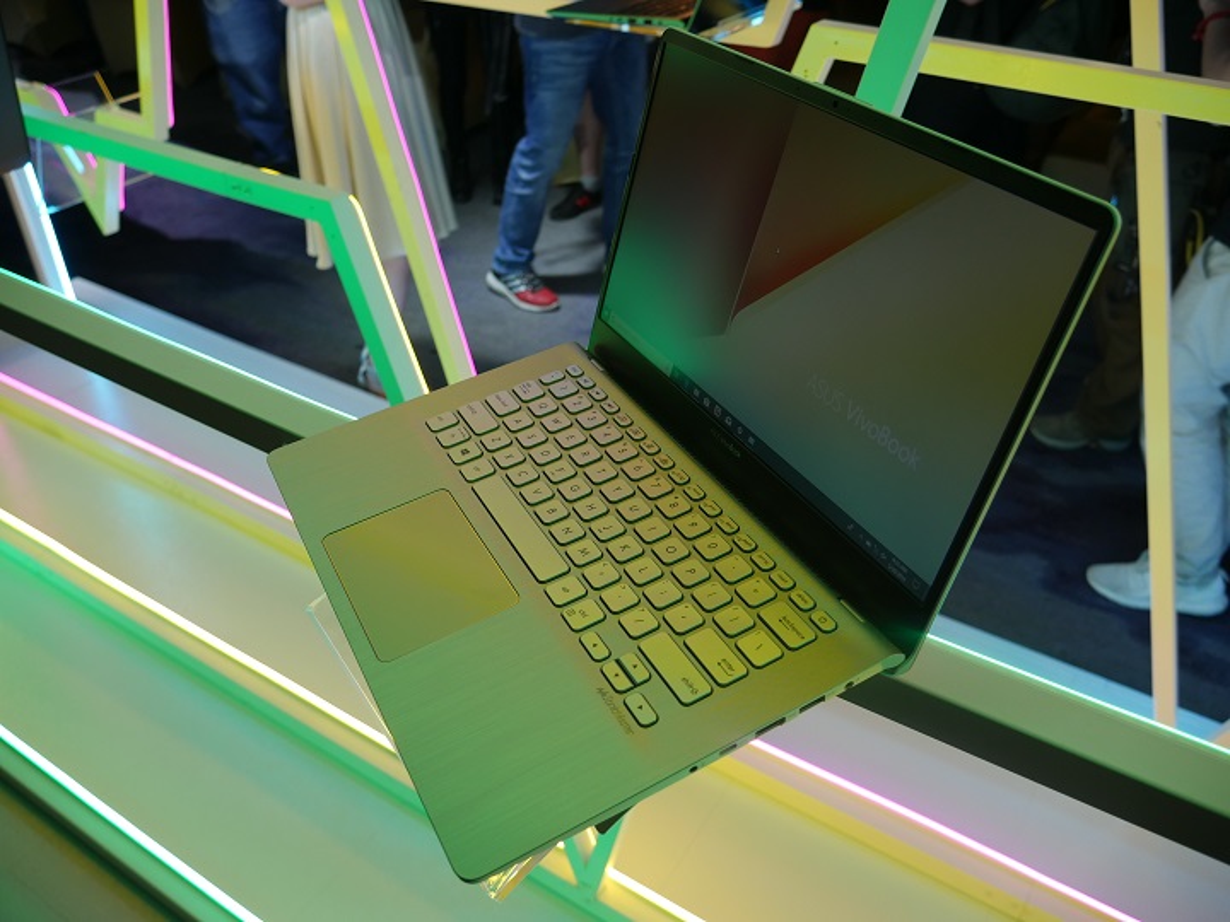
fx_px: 995
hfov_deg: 63.4
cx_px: 615
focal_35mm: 28
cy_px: 461
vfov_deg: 49.7
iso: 400
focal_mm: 14
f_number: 3.5
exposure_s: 1/60
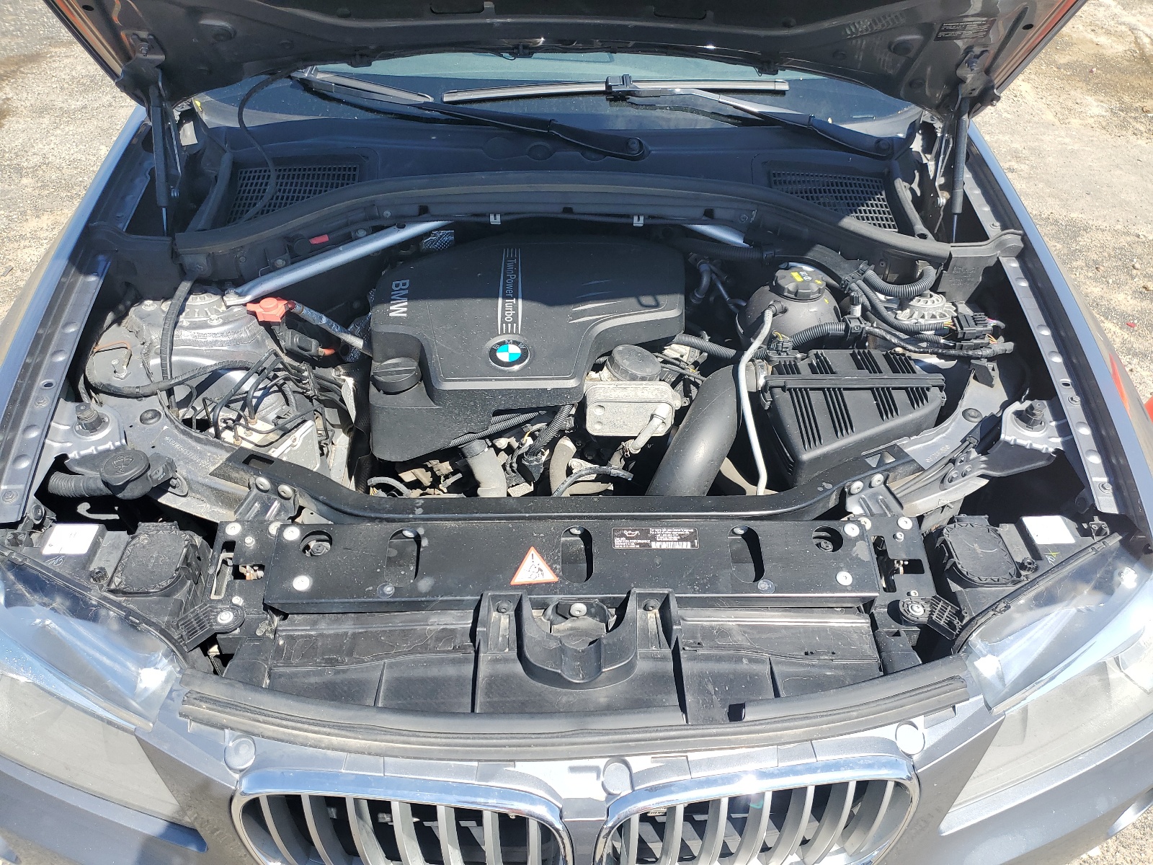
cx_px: 576
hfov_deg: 67.3
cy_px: 432
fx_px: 866
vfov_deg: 53.1
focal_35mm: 26
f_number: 1.5
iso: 50
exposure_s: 1/1429
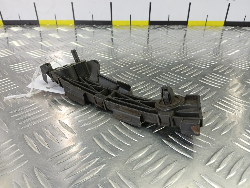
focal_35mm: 23
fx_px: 166
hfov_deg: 73.9
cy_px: 94
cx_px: 125
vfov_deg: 58.9
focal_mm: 4.11
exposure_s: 1/50
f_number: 1.6
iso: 142
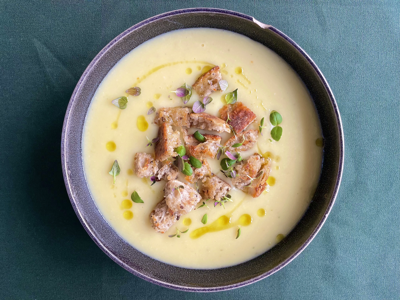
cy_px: 150
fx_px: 300
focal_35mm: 26
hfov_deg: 67.3
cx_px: 200
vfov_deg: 53.1
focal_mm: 4.2
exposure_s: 1/121
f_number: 1.6
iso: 100
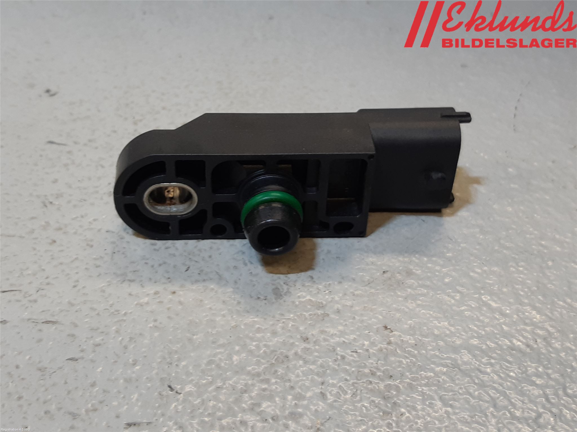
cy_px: 216
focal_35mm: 26
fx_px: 433
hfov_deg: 67.3
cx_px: 288
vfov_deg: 53.1
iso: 50
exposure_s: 1/50
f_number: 1.7
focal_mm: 3.93
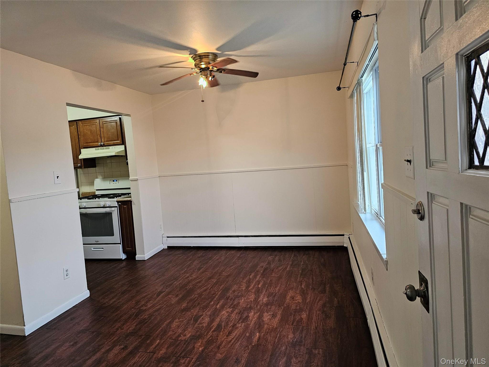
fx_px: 325
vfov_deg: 58.9
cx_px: 244
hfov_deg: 73.9
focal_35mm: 23
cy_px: 184
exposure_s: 1/120
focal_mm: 6.3
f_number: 1.7
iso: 800
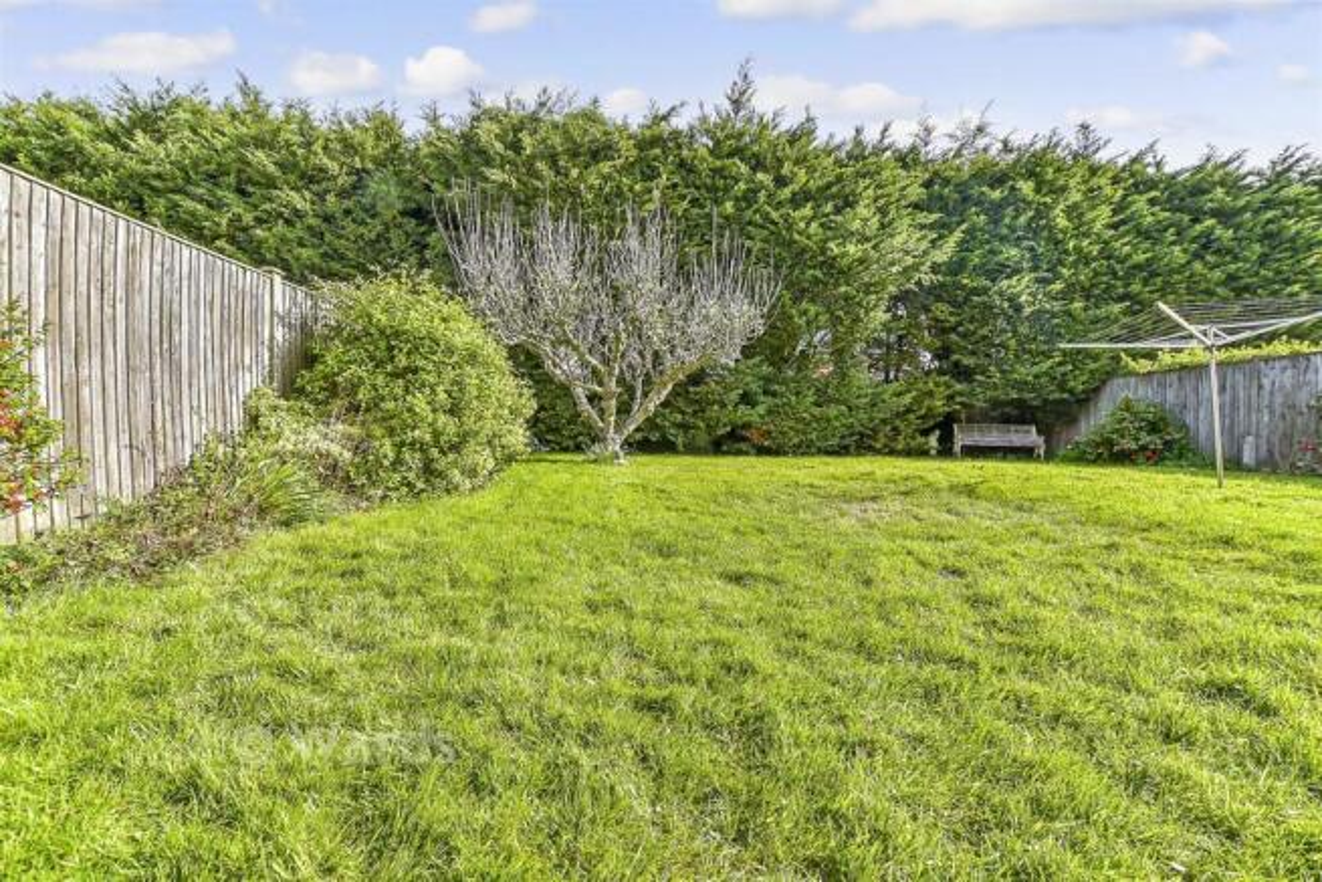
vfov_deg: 51.3
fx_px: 918
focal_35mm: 25
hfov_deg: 71.5
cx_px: 661
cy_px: 441
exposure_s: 1/100
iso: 160
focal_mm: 17
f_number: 8
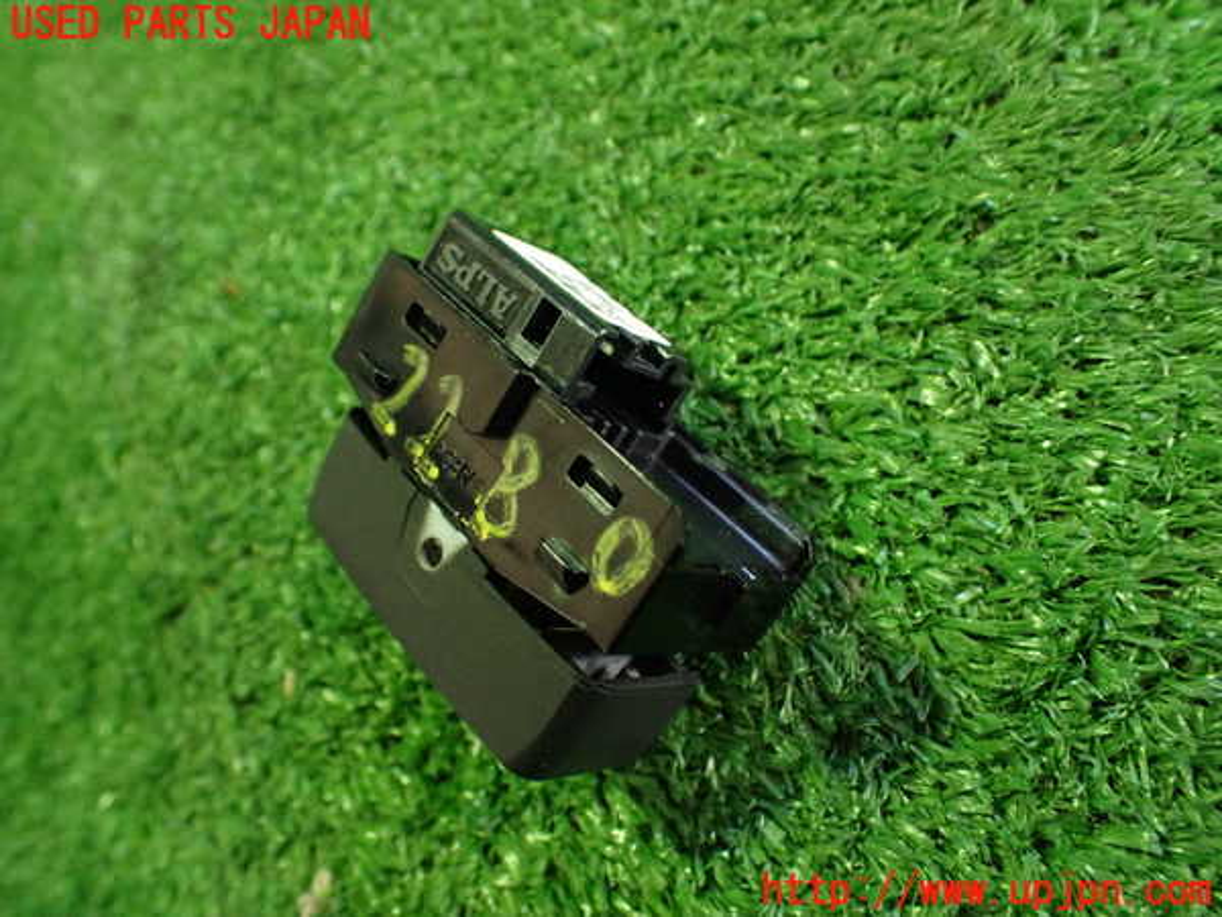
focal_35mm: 30
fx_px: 1059
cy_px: 458
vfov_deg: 46.8
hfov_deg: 60.0
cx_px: 611
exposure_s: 1/50
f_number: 2.3
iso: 800
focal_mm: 5.4
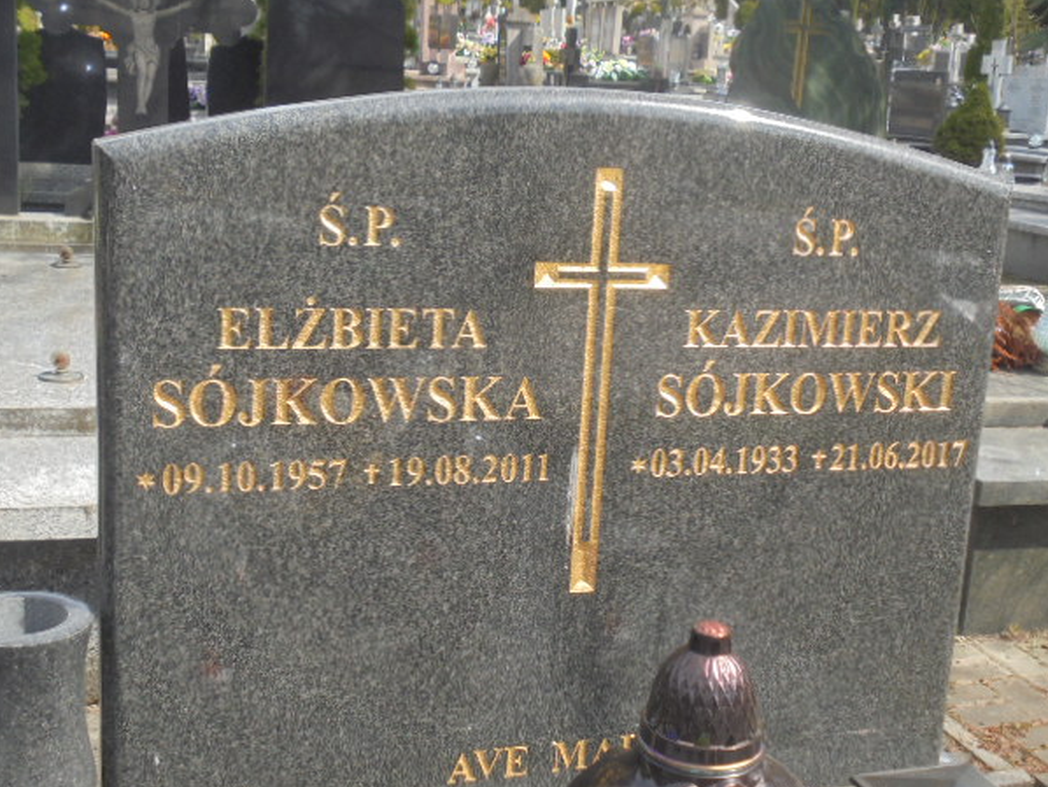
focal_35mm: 46
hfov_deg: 41.2
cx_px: 522
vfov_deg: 31.5
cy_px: 401
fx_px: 1393
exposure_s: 1/320
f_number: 4.5
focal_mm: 7.8
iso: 100
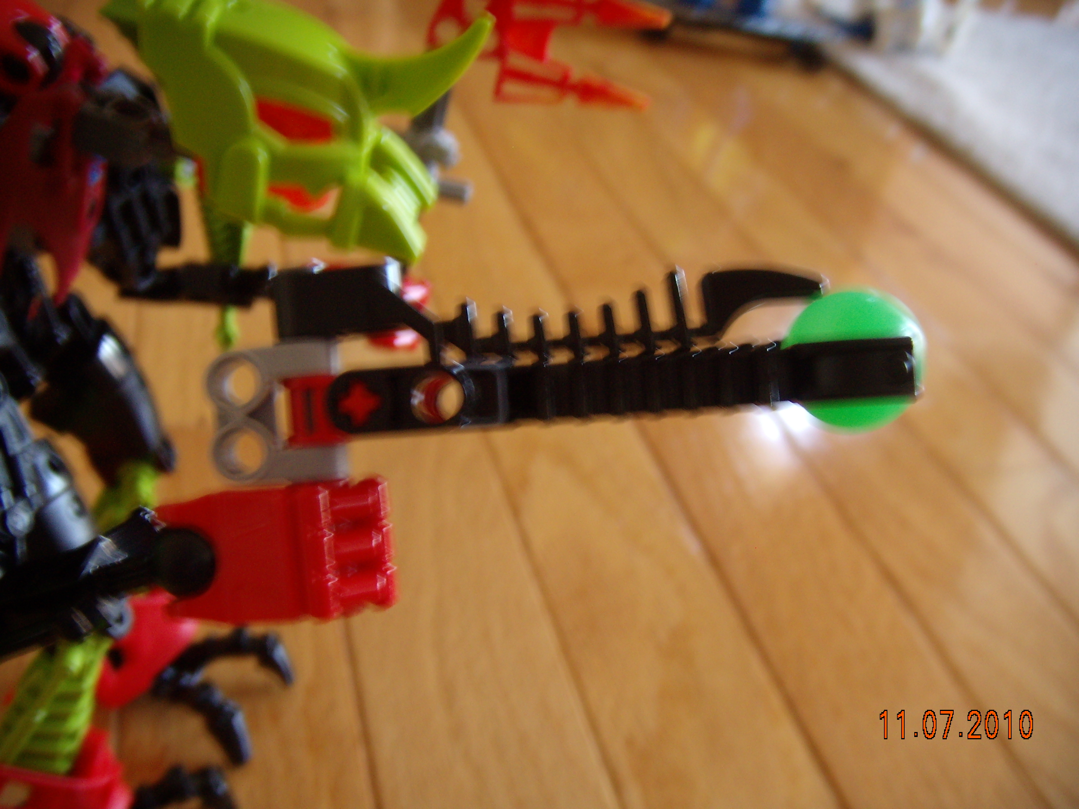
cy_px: 404
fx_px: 1184
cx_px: 540
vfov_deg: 37.7
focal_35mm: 38
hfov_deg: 49.0
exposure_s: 1/6.06
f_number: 3.5
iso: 100
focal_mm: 6.4
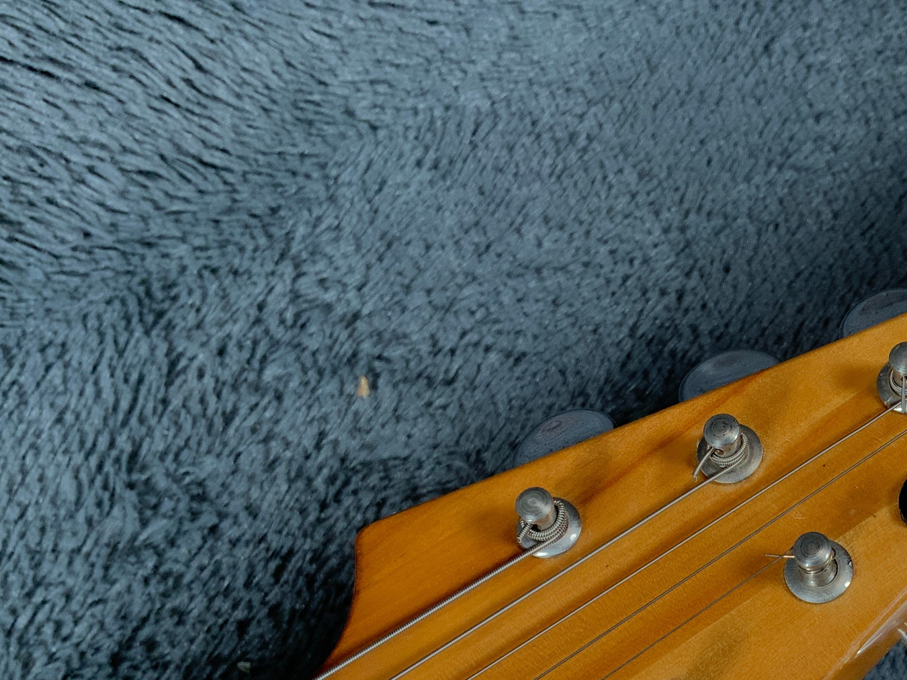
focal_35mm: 55
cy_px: 581
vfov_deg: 25.9
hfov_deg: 33.2
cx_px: 806
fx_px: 1441
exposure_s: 1/104
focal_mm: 3
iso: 40
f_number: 1.8
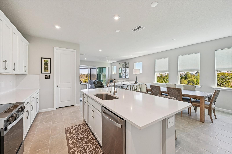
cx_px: 116
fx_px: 90
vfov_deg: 81.2
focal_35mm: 14
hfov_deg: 104.3
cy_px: 77
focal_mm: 14
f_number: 8
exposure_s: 1/100
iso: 400
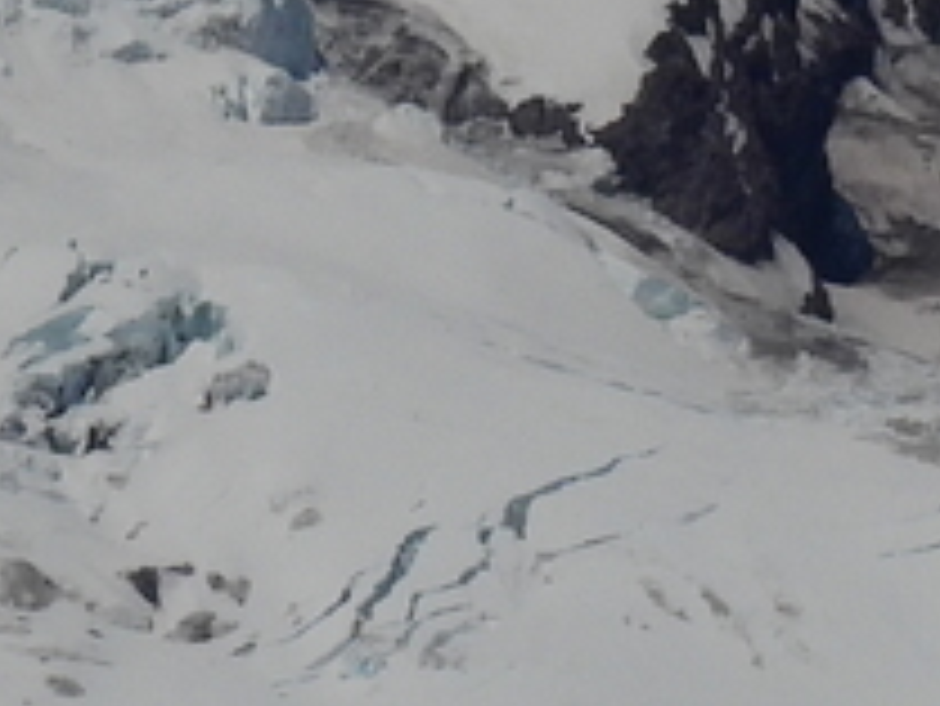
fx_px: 33311
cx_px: 877
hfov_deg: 1.6
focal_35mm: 1226
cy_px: 328
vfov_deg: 1.2
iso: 100
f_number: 8
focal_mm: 35.7
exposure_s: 1/2000
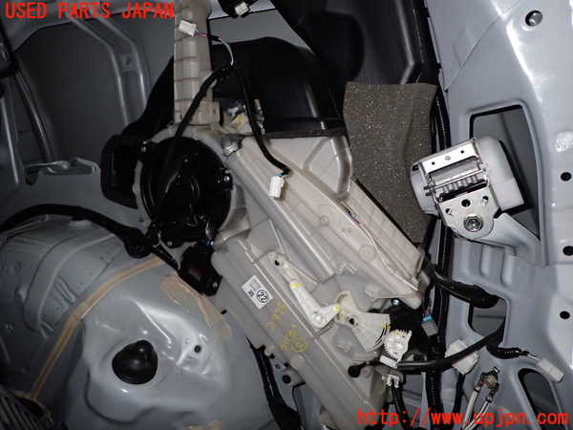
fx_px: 414
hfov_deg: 69.4
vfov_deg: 54.9
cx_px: 286
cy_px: 215
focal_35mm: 25
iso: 250
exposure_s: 1/30
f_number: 5.6
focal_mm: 4.5
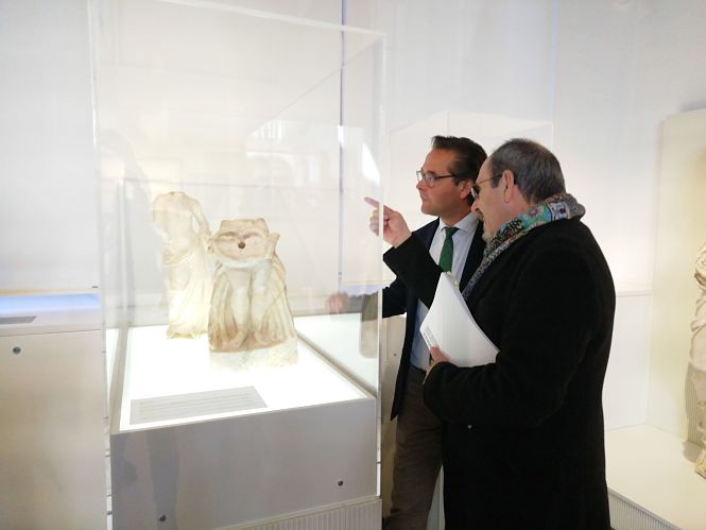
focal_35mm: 26
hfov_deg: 67.3
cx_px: 353
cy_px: 265
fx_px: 530
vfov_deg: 53.1
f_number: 2.2
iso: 200
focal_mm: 3.21
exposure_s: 1/33.3
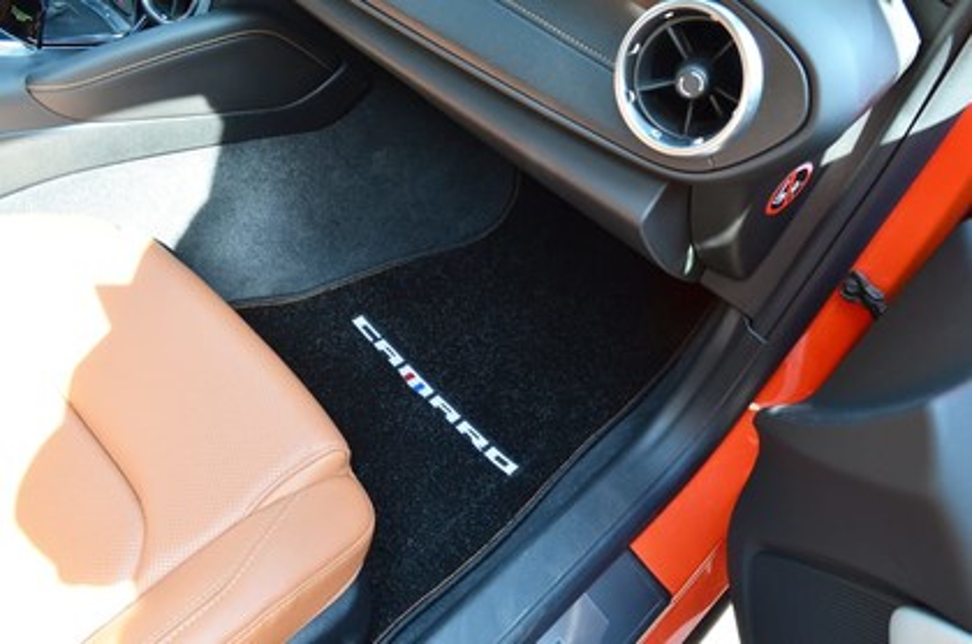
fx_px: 808
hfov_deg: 62.0
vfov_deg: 43.4
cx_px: 486
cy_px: 322
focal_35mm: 30
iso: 400
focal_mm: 20
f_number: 9
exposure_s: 1/30
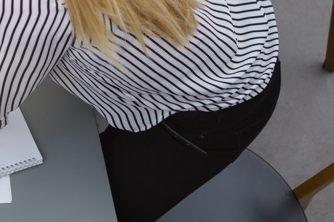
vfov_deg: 10.9
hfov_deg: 15.9
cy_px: -154
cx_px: -156
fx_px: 1104
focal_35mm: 119
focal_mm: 35
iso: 100
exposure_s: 1/160
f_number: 3.2
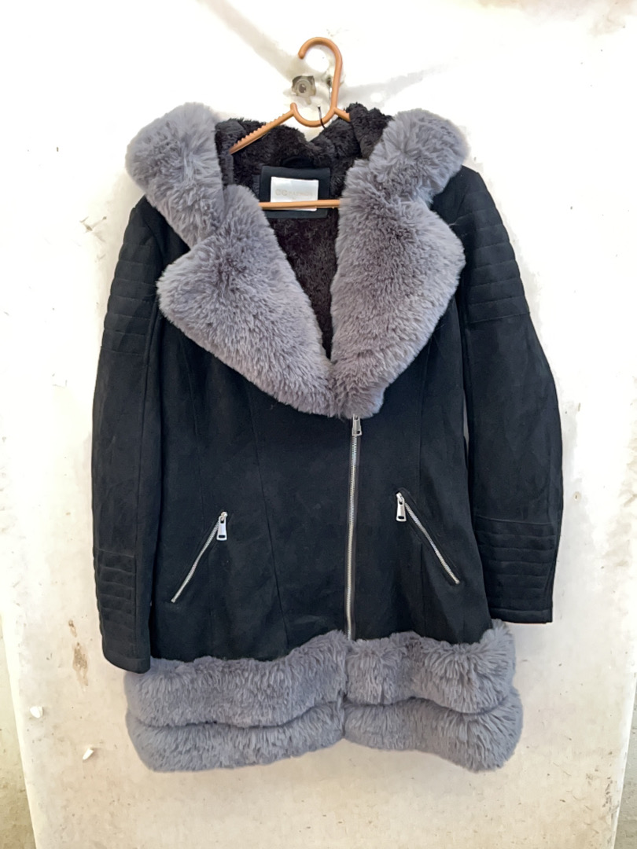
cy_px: 424
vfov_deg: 65.3
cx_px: 318
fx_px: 662
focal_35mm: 27
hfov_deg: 51.4
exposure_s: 1/60
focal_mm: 5.1
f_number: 1.6
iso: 200
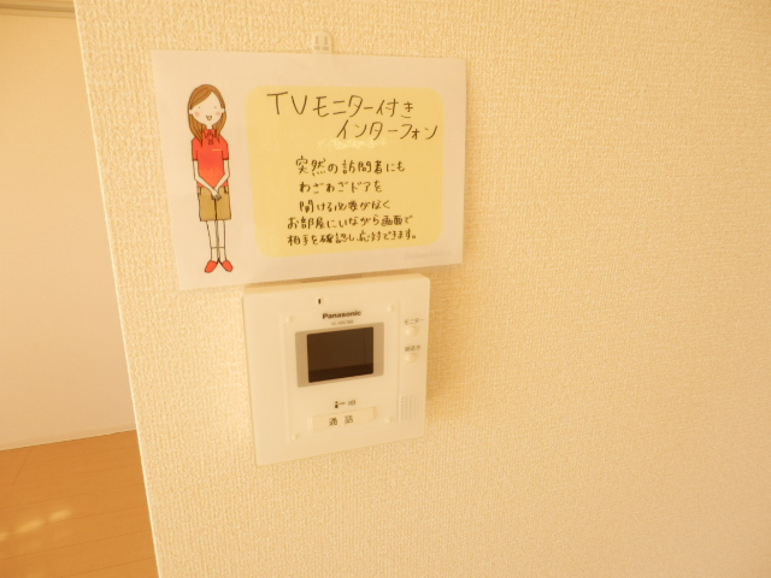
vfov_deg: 56.8
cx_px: 386
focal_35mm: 24
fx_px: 535
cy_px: 289
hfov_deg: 71.6
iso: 80
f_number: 3
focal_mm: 4.2
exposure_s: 1/60
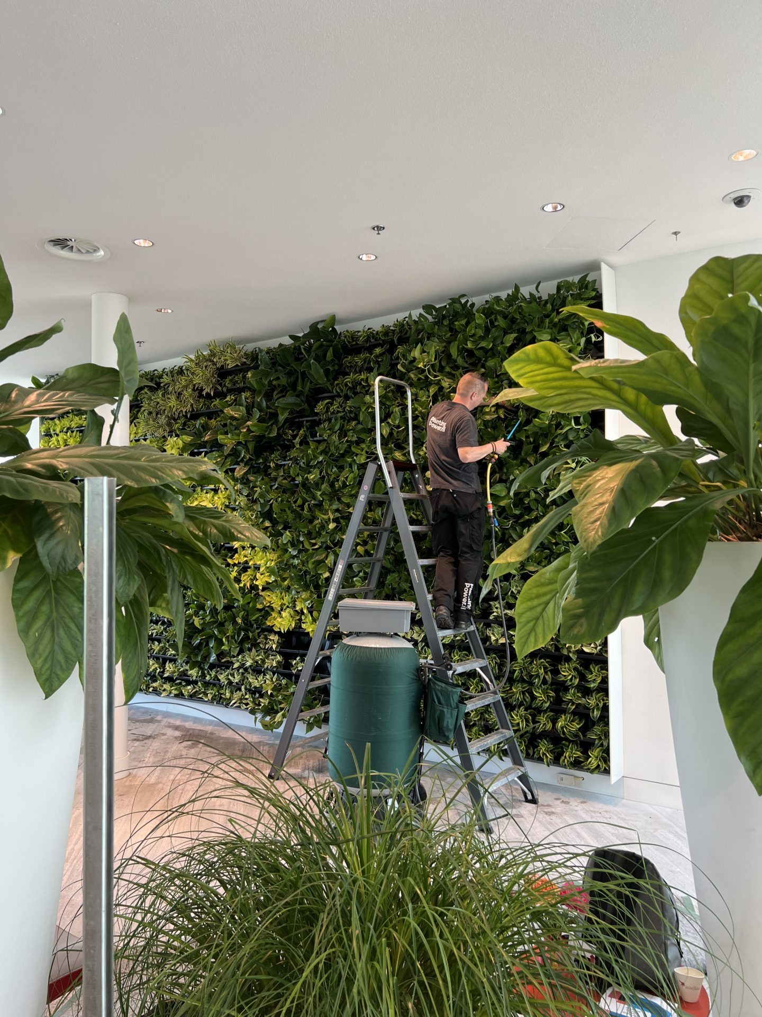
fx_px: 763
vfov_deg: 67.3
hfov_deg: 53.1
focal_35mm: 26
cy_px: 508
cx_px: 381
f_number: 1.5
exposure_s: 1/100
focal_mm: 5.7
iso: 80
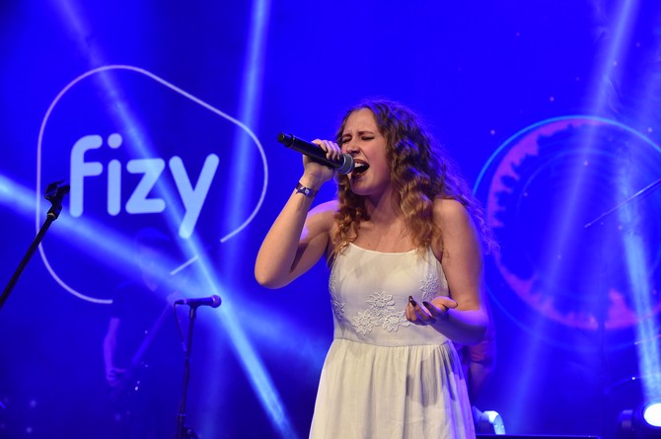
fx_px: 2054
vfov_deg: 12.2
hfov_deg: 18.3
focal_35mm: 112
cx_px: 330
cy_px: 220
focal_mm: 112
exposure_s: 1/160
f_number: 11
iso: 1250
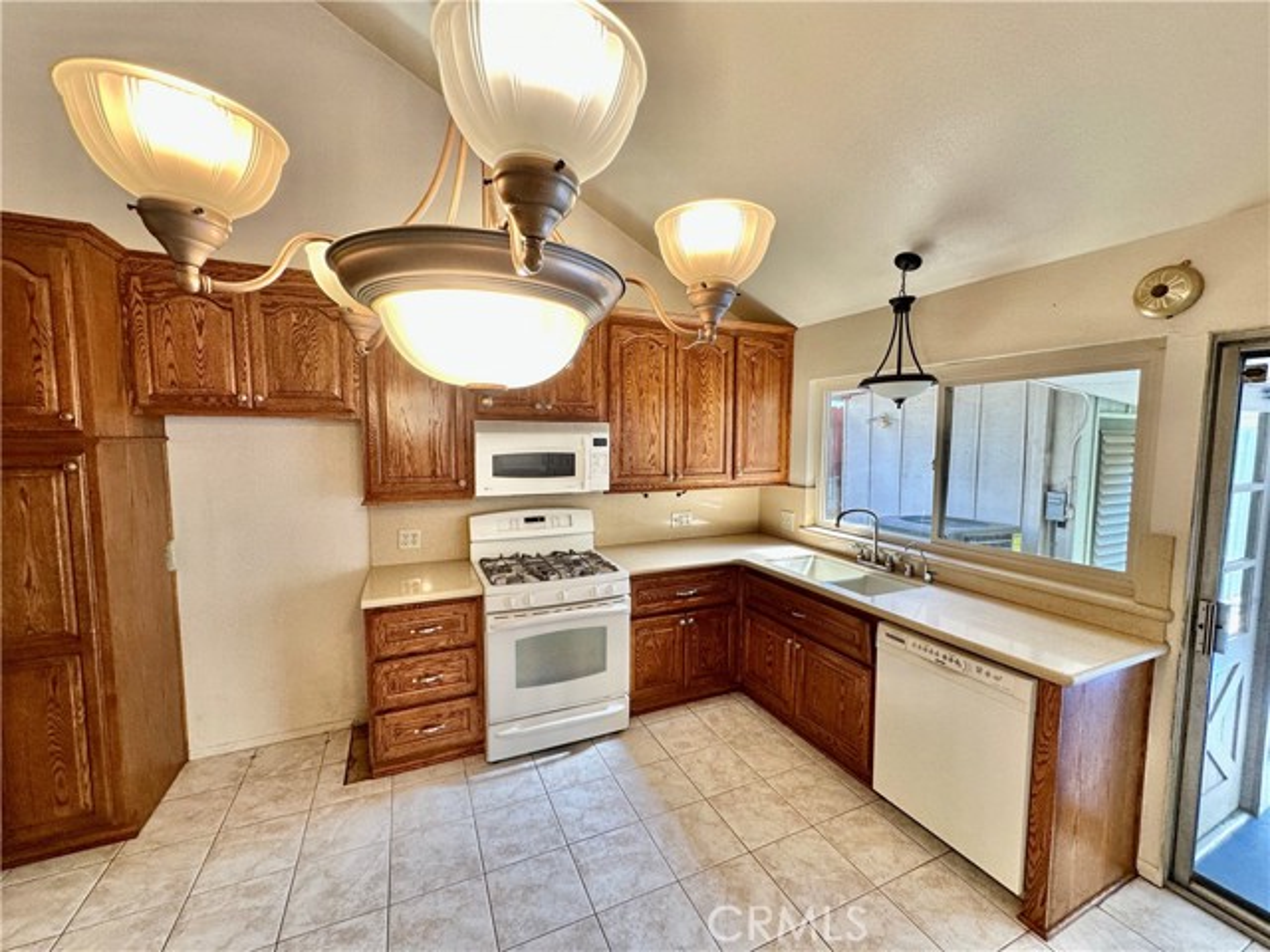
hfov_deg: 102.1
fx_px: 514
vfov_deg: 85.7
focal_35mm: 14
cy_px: 476
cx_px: 635
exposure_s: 1/120
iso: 125
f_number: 2.2
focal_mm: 2.22
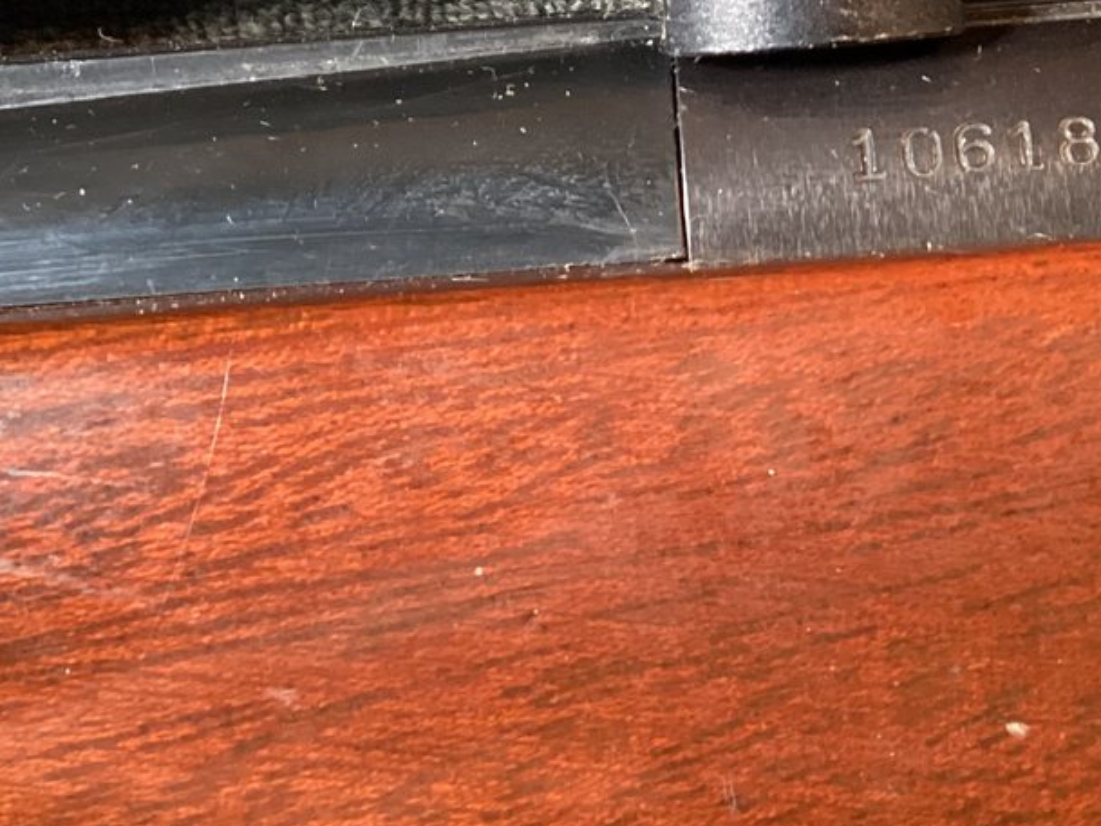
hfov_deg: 25.2
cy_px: 115
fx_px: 2450
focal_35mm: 77
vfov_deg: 18.9
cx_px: 717
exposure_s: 1/25
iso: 400
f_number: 2.4
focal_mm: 3.3
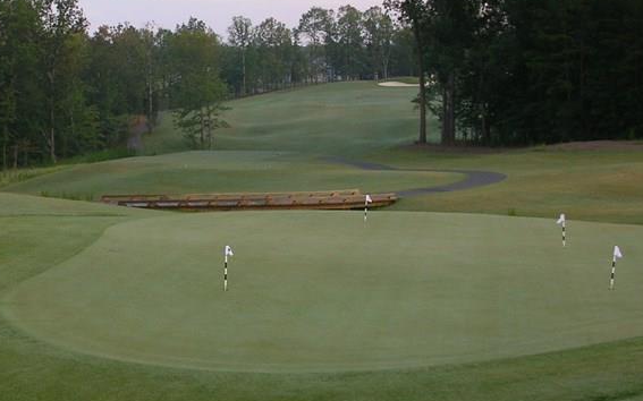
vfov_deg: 19.4
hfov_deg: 30.1
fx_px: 1174
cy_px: 155
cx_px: 163
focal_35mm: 67
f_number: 3
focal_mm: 5.8
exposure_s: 1/72.4
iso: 50
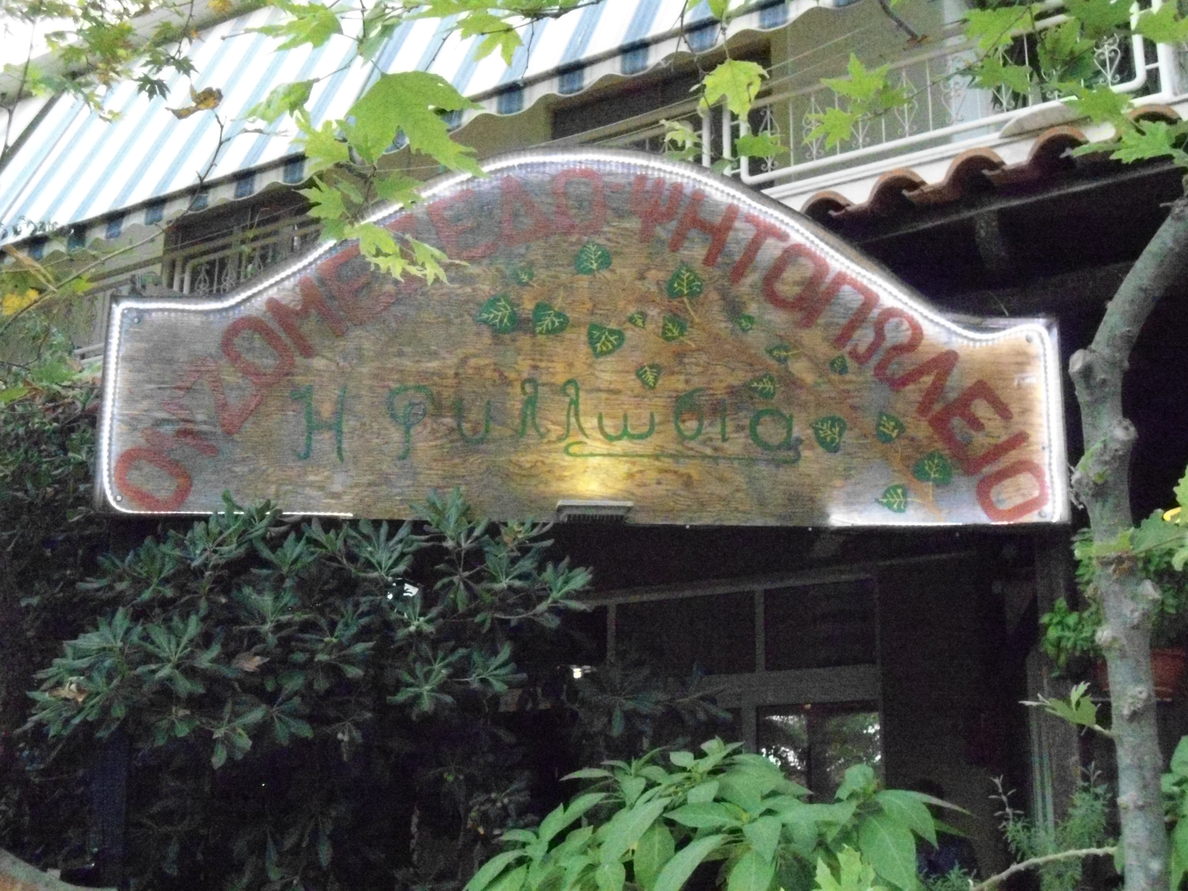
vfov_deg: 32.9
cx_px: 594
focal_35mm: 44
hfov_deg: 42.9
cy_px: 446
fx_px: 1510
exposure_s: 1/640
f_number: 3.5
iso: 3200
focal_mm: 7.9
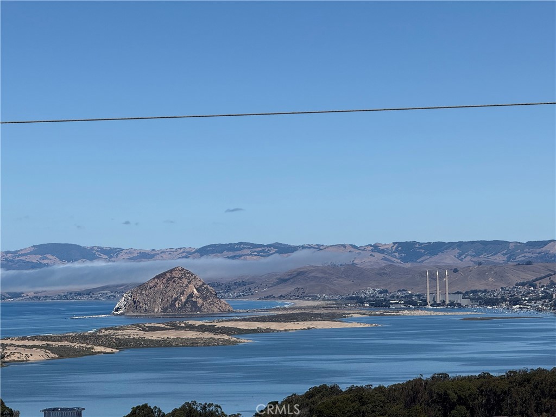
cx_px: 278
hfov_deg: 16.4
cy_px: 208
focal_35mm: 120
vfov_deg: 12.3
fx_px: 1927
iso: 50
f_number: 2.8
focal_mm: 15.66
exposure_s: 1/2933
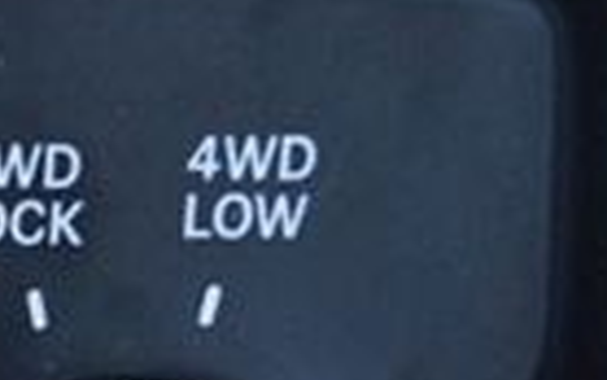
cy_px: 611
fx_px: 2902
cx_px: -590
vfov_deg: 7.3
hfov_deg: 10.9
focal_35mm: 175
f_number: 4.5
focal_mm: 25
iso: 2000
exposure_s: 1/60
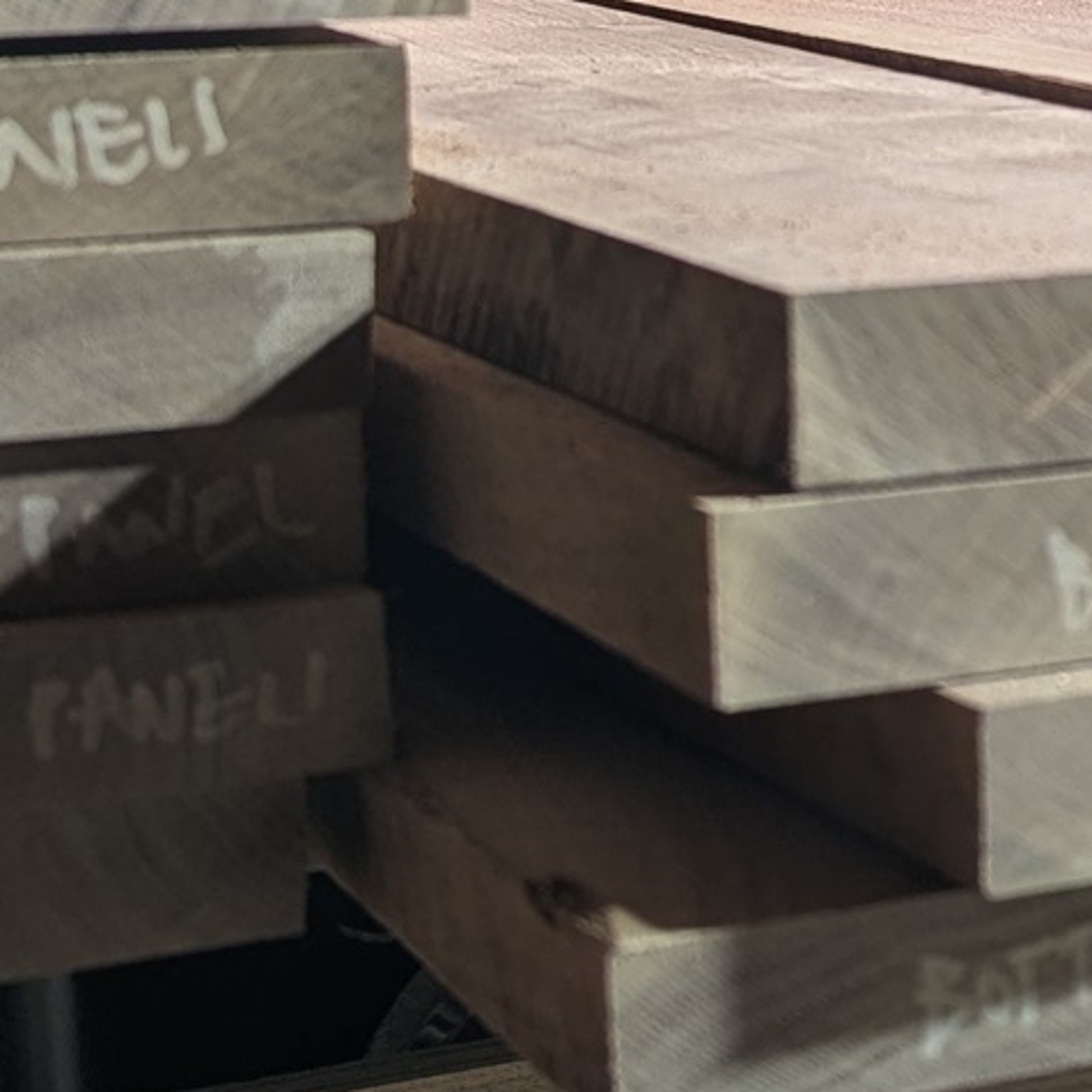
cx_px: 1383
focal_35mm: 114
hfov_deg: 14.7
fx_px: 4069
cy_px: 514
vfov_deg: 15.3
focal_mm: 6.81
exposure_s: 1/24
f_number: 1.85
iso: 51
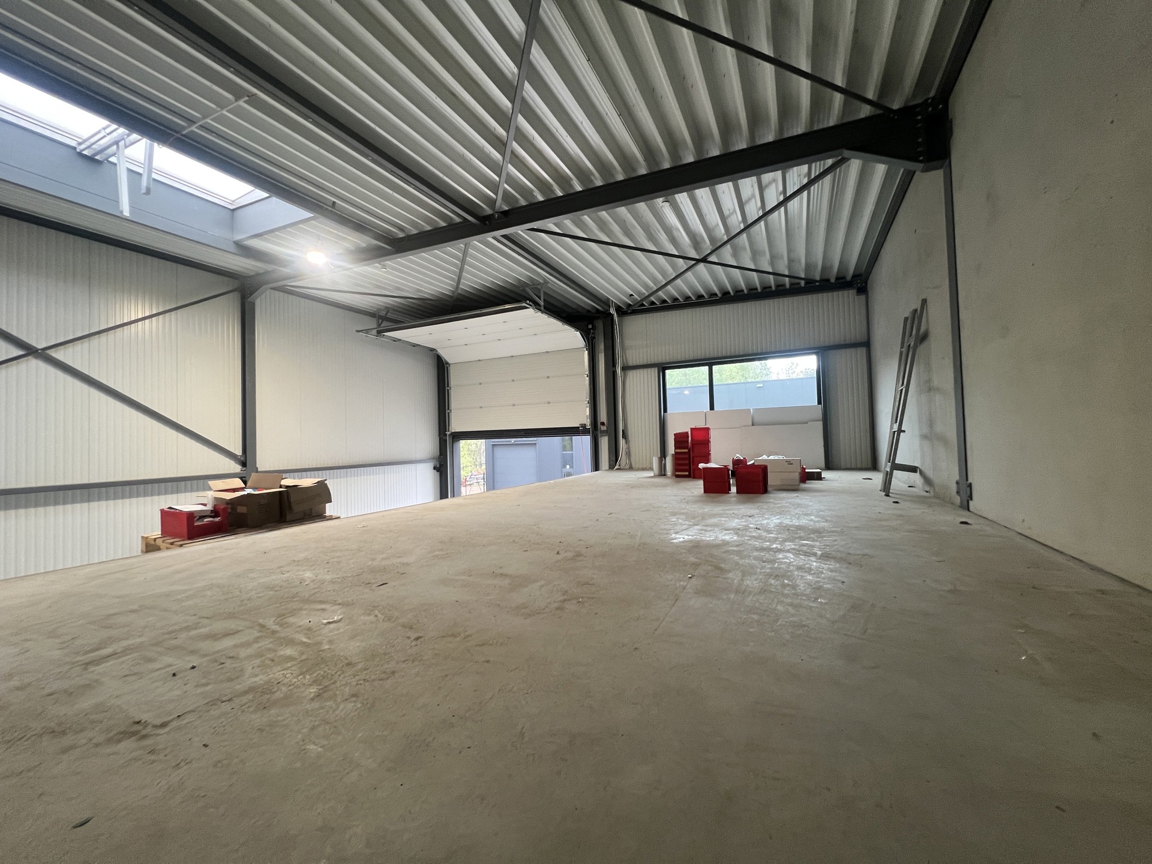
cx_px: 576
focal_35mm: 13
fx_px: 433
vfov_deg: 89.9
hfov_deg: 106.2
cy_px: 432
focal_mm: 1.57
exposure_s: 1/99
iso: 200
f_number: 1.8
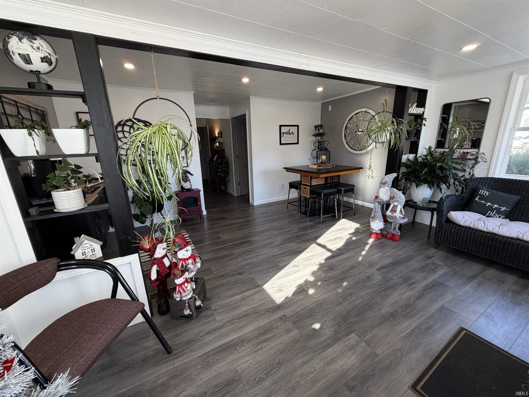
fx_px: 214
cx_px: 264
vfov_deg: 85.7
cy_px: 198
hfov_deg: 102.1
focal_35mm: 14
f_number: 2.2
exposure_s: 1/120
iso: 200
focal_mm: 2.22
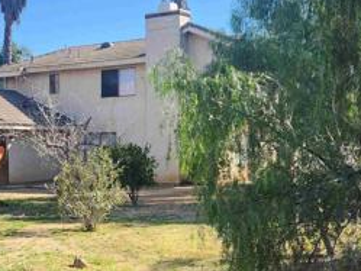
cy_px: 181
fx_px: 616
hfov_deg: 32.4
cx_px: 116
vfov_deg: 24.7
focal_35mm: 59
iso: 20
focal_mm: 5.4
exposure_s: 1/622
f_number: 1.8
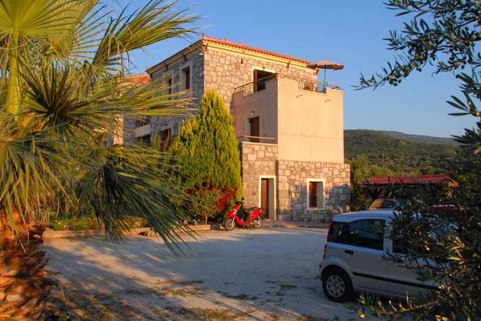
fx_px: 414
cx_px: 268
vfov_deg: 42.4
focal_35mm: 31
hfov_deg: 60.1
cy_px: 157
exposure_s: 1/320
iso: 250
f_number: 9
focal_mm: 18
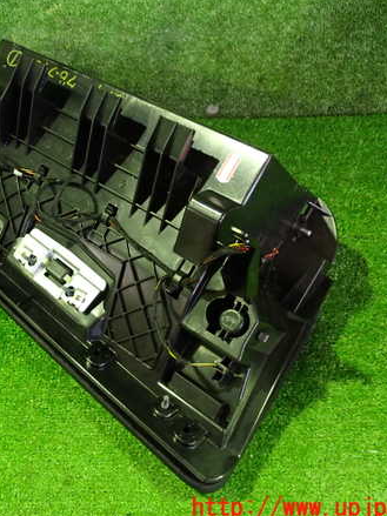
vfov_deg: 45.8
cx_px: 105
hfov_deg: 34.5
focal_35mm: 41
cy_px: 259
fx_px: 611
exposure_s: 1/15
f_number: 2.3
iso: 800
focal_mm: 5.4
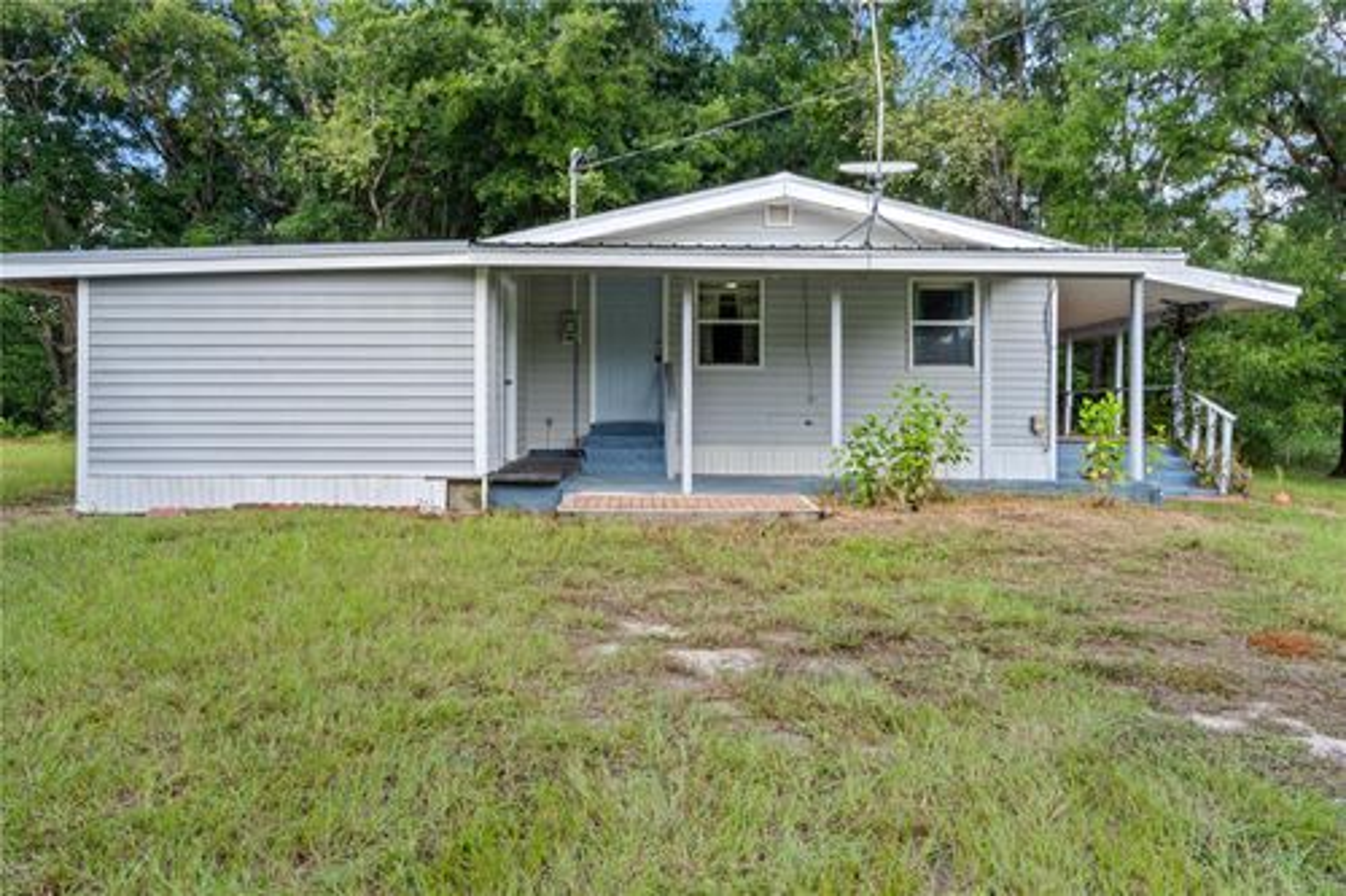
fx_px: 860
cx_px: 673
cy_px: 448
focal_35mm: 23
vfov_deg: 55.1
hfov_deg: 76.1
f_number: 22
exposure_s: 1/6
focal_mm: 23
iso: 250
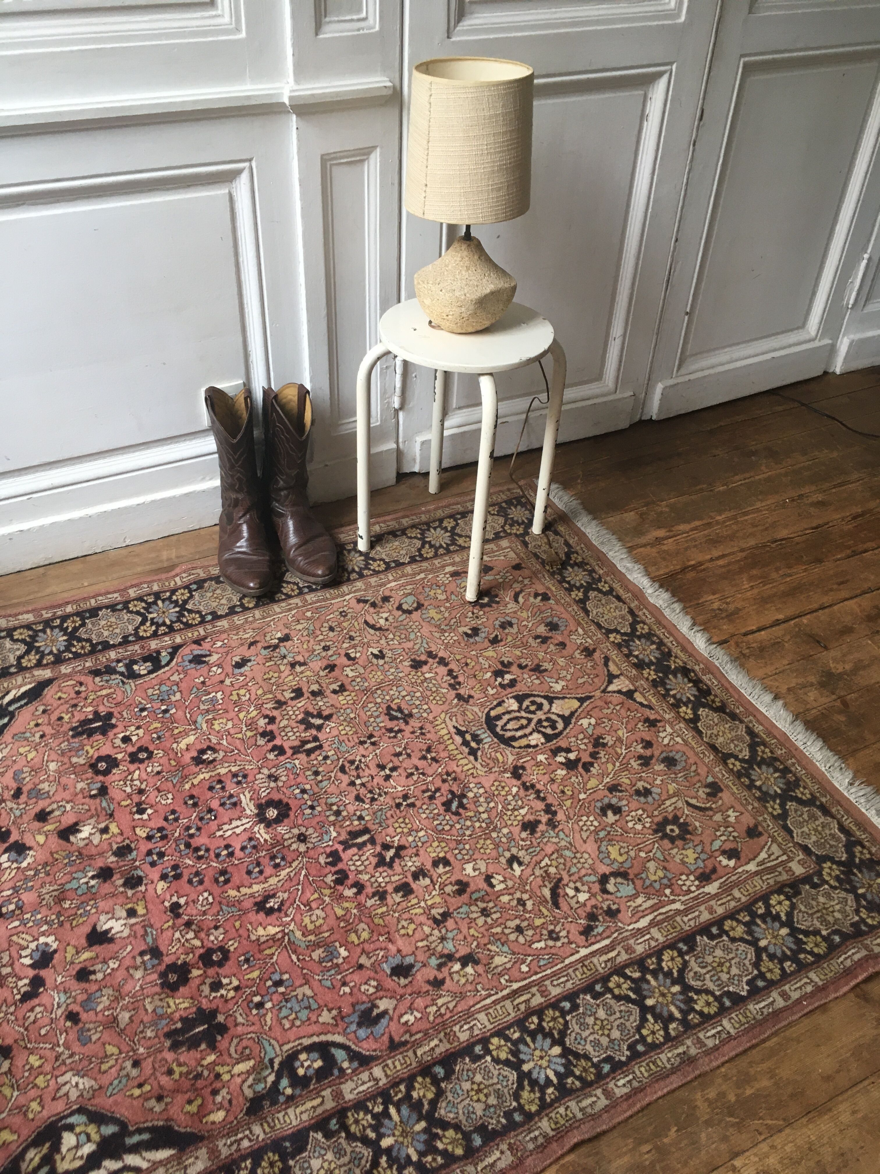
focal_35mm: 29
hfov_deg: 48.2
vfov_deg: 61.7
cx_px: 440
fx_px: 983
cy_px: 587
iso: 100
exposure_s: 1/33
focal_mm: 4.15
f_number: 2.2
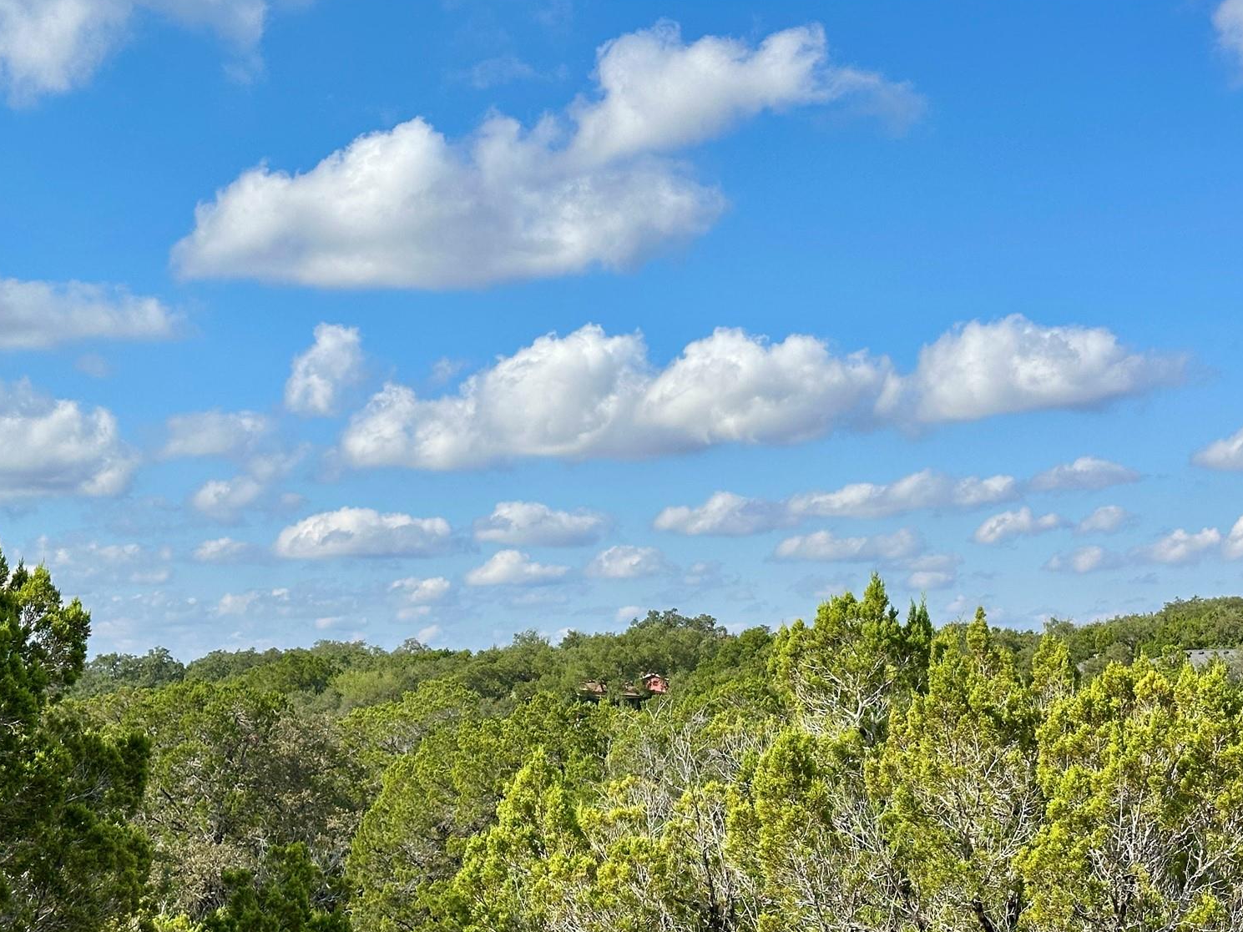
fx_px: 2370
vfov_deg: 22.2
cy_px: 632
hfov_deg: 29.4
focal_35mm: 66
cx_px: 593
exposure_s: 1/5000
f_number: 1.78
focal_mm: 6.86
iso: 64
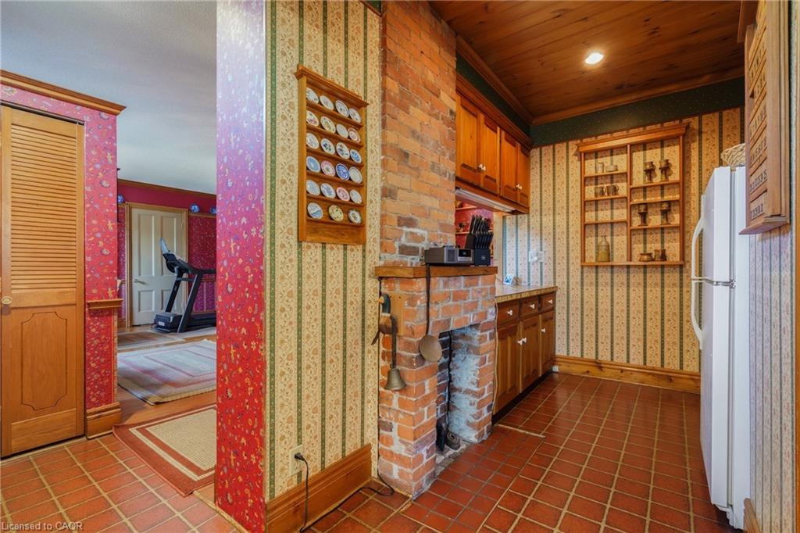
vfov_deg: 73.7
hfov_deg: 96.8
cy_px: 266
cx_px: 400
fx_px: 355
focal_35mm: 16
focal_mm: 16
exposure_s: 6
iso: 320
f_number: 9
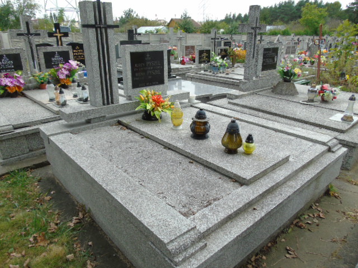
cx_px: 179
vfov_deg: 54.9
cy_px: 134
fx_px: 259
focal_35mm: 25
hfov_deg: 69.4
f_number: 3.4
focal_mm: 4.4
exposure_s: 1/125
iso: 80
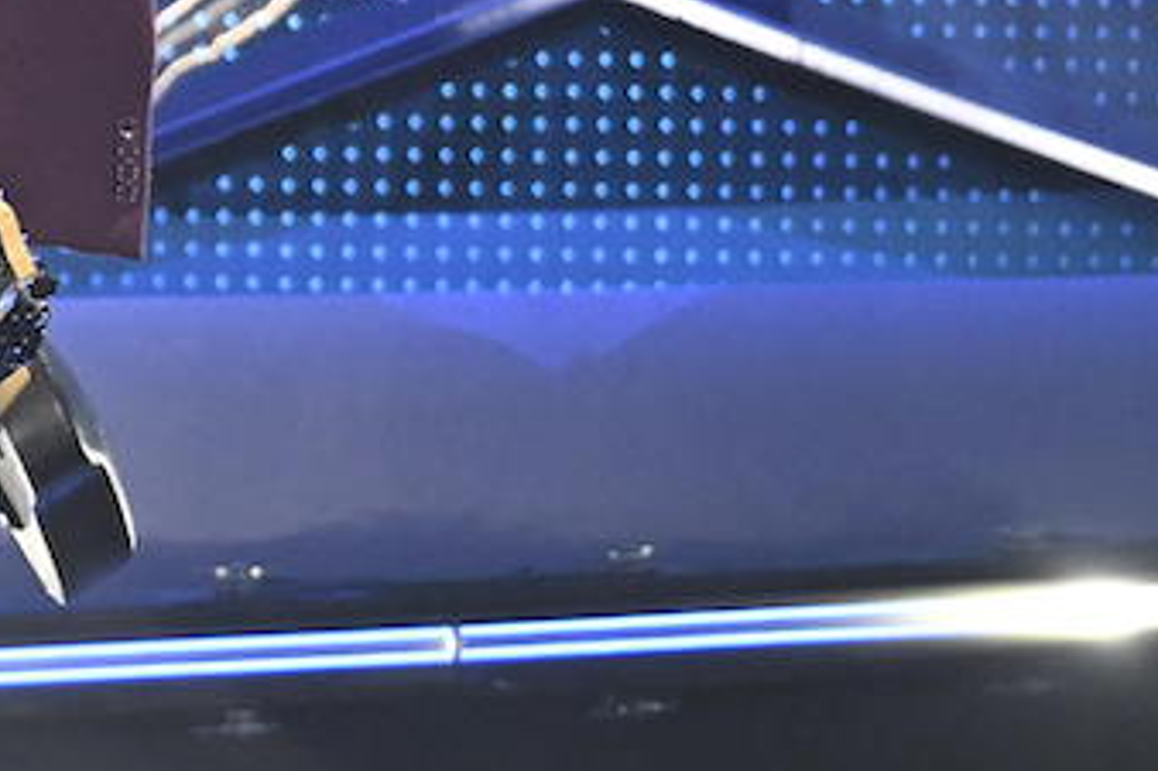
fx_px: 29706
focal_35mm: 924
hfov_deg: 2.2
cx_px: -332
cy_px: -344
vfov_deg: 1.5
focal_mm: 260
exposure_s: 1/200
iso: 2000
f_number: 2.8
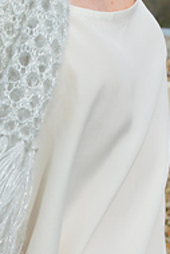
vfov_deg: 11.5
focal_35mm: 177
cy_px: -4
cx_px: -70
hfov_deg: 7.7
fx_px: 1249
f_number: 9
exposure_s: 1/320
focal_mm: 35
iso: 100
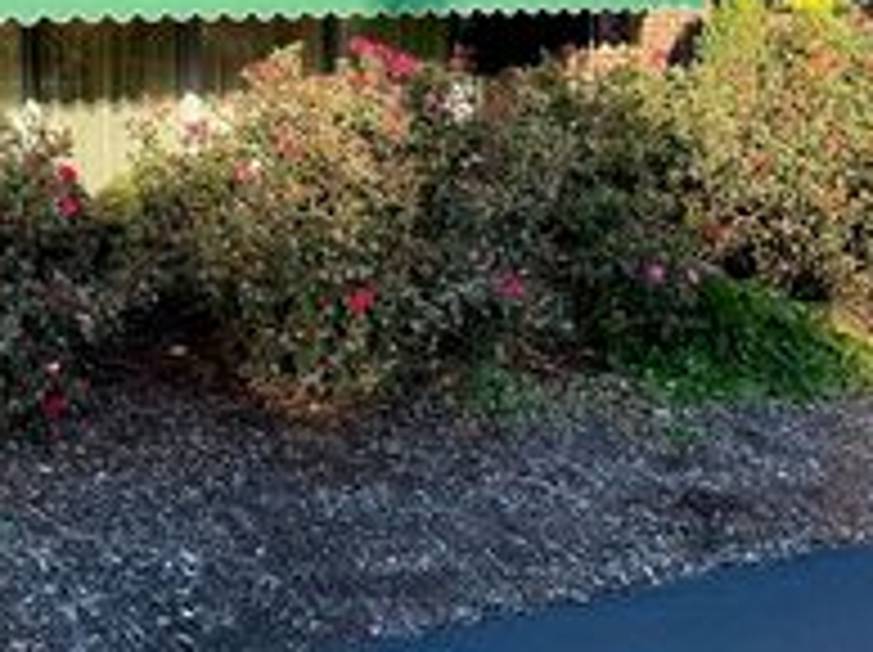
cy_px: 133
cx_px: 279
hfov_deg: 31.0
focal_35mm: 62
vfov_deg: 23.3
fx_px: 1562
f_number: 1.78
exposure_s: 1/1060
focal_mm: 6.76
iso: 100
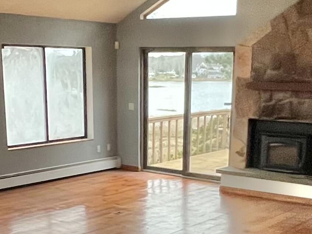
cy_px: 149
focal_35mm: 46
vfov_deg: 31.3
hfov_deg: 41.2
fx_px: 415
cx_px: 146
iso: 400
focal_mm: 1.57
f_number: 1.8
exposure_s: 1/60
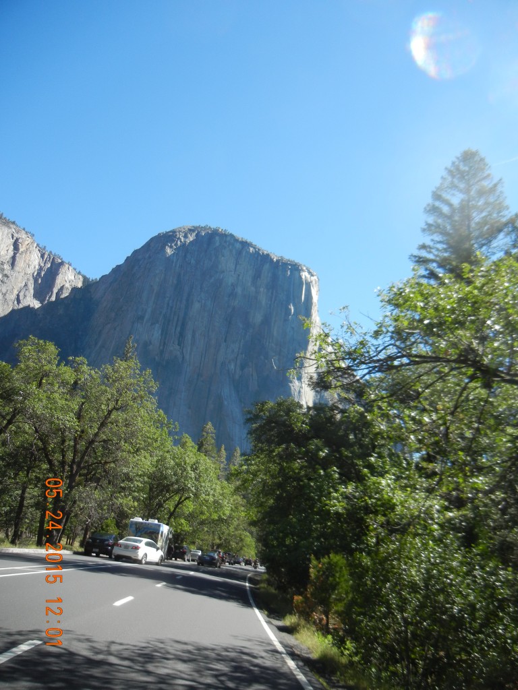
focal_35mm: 30
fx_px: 599
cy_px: 345
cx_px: 259
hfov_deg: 46.8
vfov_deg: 60.0
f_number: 3.5
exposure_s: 1/704
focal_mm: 5.4
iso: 160
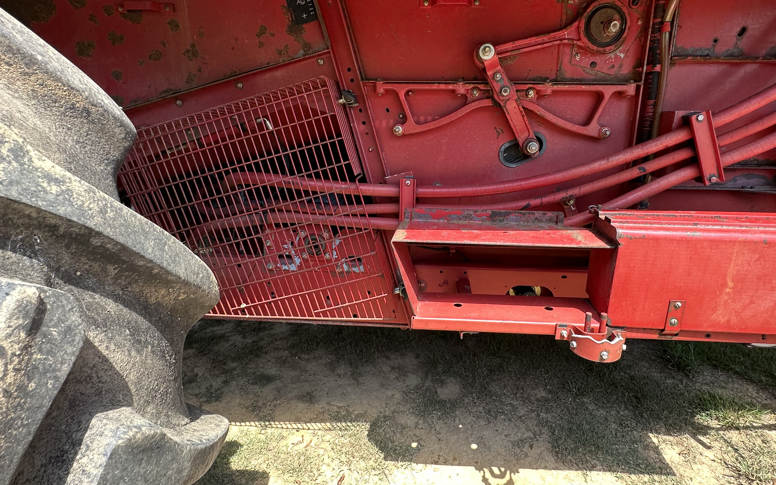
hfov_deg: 87.8
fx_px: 402
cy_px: 225
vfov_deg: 62.1
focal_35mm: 19
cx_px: 416
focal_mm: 2.22
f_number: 2.2
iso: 40
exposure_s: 1/177
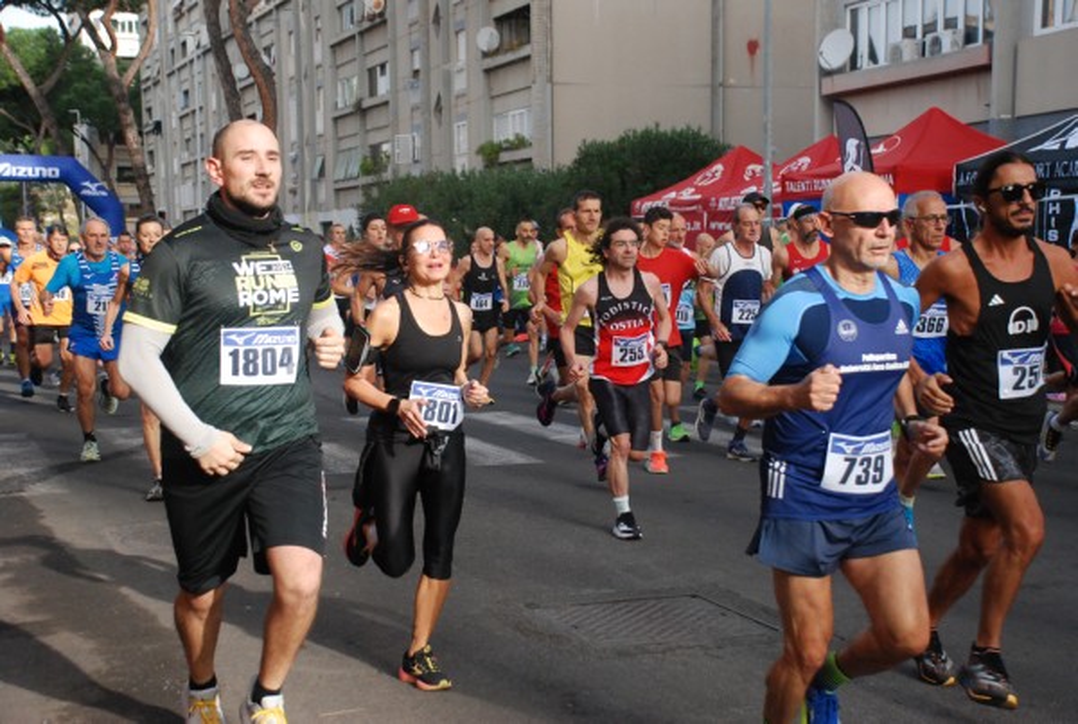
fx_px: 1711
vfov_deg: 23.9
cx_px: 539
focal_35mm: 57
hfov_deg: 35.0
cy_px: 362
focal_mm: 38
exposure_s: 1/1250
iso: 1000
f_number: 4.5
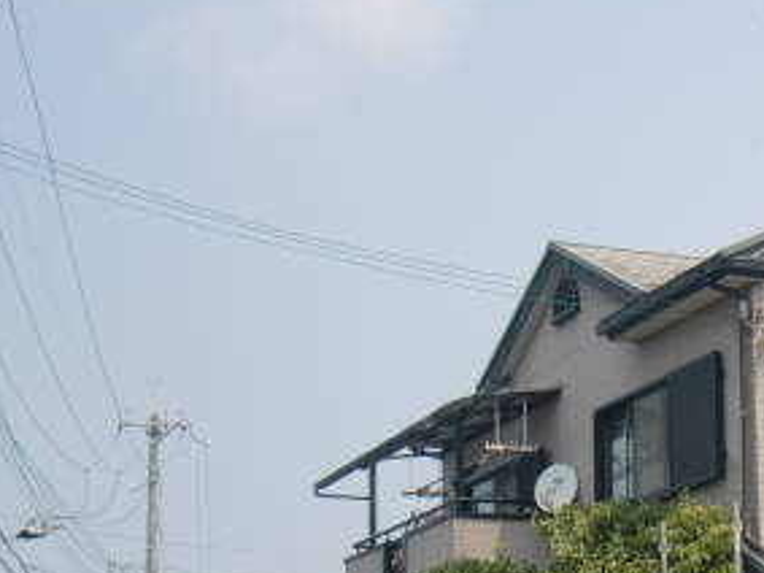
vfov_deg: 16.8
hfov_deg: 21.6
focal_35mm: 86
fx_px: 1897
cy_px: 549
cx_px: 837
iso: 64
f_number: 3.9
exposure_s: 1/500
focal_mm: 6.66
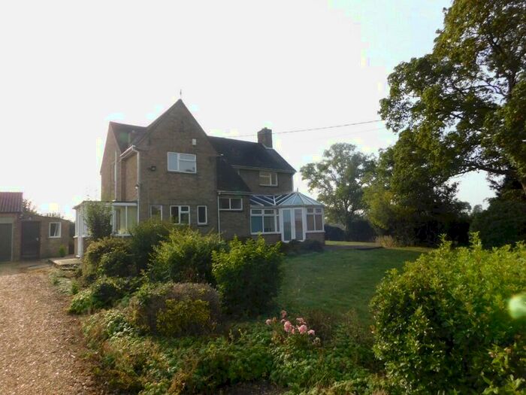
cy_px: 198
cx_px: 263
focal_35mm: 23
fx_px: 349
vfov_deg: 58.9
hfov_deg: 73.9
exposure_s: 1/800
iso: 125
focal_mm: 4
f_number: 3
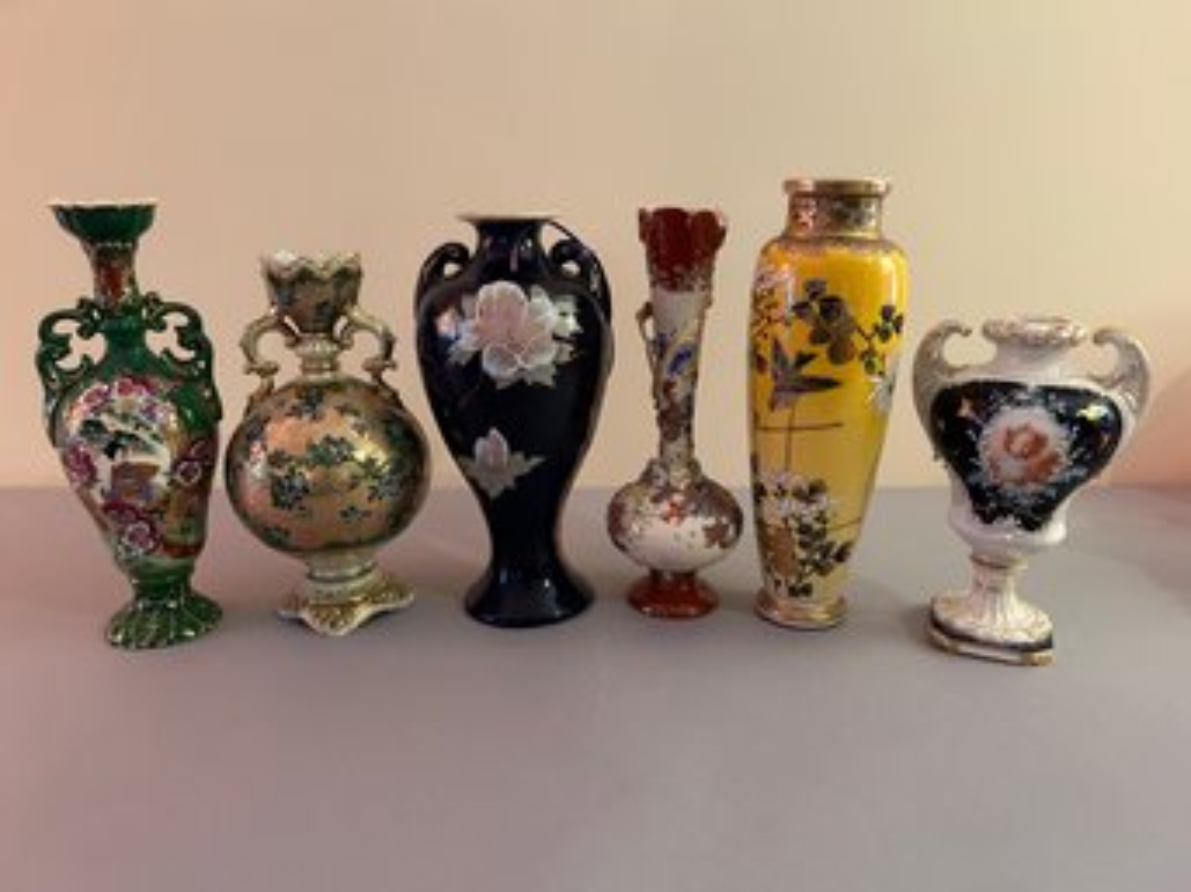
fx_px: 894
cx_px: 596
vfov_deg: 53.0
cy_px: 446
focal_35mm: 26
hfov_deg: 67.3
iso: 500
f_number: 1.5
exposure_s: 1/60
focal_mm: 5.7
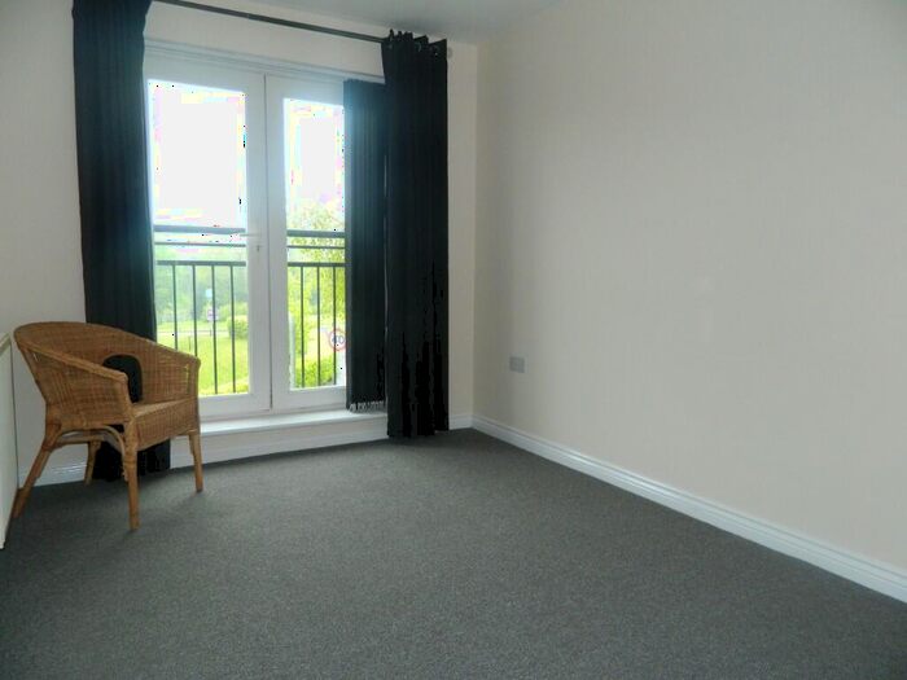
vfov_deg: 54.9
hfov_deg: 69.4
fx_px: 655
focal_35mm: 25
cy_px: 340
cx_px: 454
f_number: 3.1
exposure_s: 1/30
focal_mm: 4.5
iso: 200
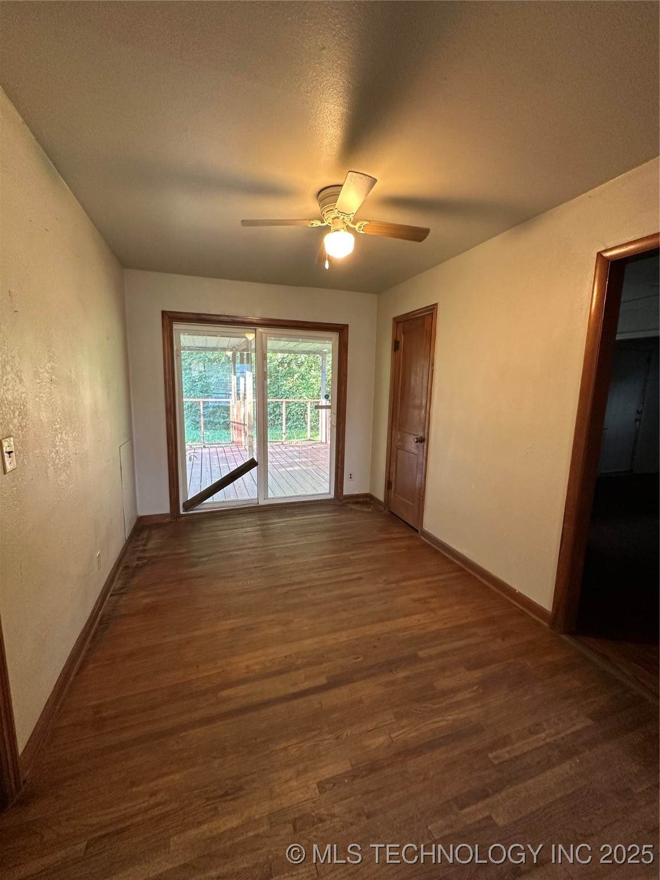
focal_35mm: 14
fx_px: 356
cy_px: 440
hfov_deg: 85.7
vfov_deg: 102.1
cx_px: 330
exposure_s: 1/71
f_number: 2.2
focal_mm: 2.22
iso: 320
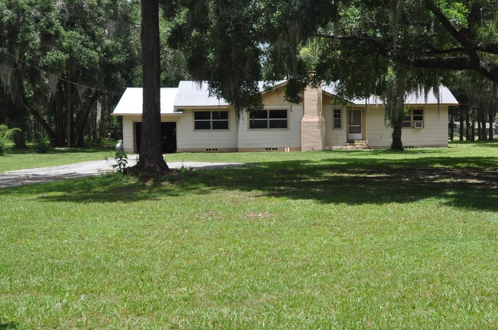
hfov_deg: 36.8
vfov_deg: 25.0
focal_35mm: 54
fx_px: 746
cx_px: 291
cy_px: 148
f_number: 9
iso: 200
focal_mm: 24
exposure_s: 1/320
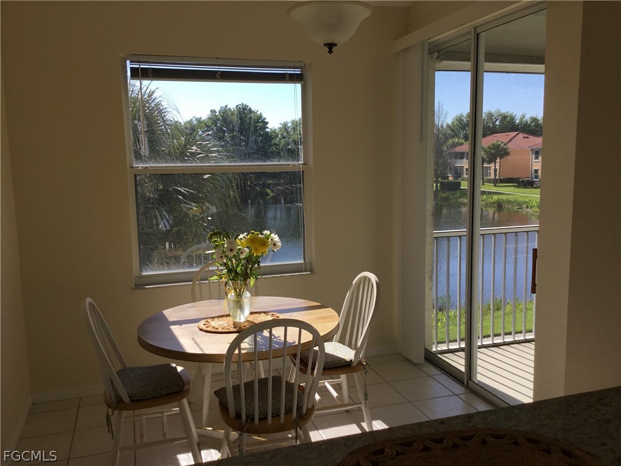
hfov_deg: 58.4
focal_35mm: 31
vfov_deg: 45.4
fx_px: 556
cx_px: 310
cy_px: 233
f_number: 2.4
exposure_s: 1/574
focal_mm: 3.3
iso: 25
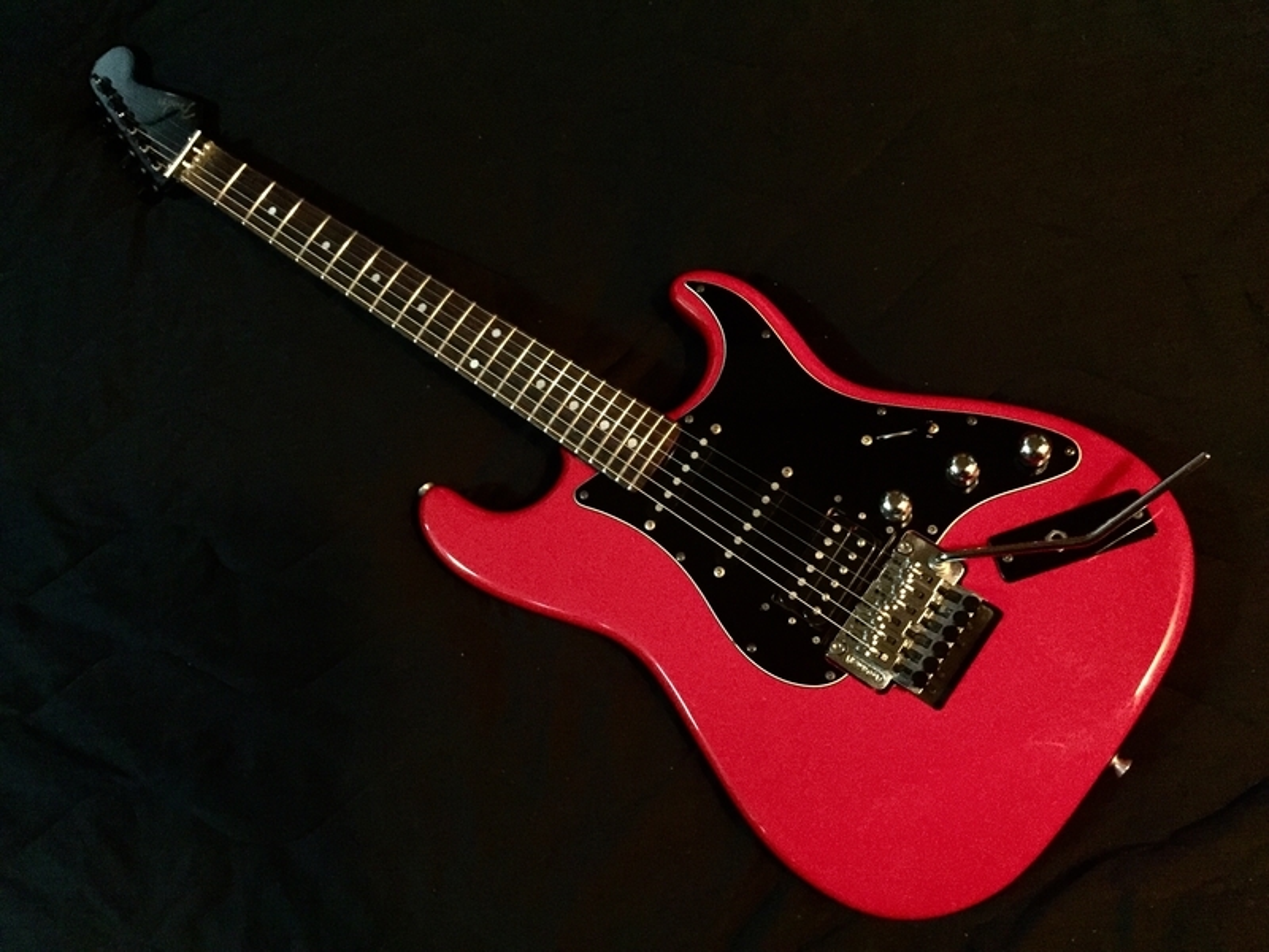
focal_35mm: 29
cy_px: 476
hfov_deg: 61.7
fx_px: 1063
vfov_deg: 48.2
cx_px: 634
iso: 2000
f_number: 2.2
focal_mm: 4.15
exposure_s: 1/15
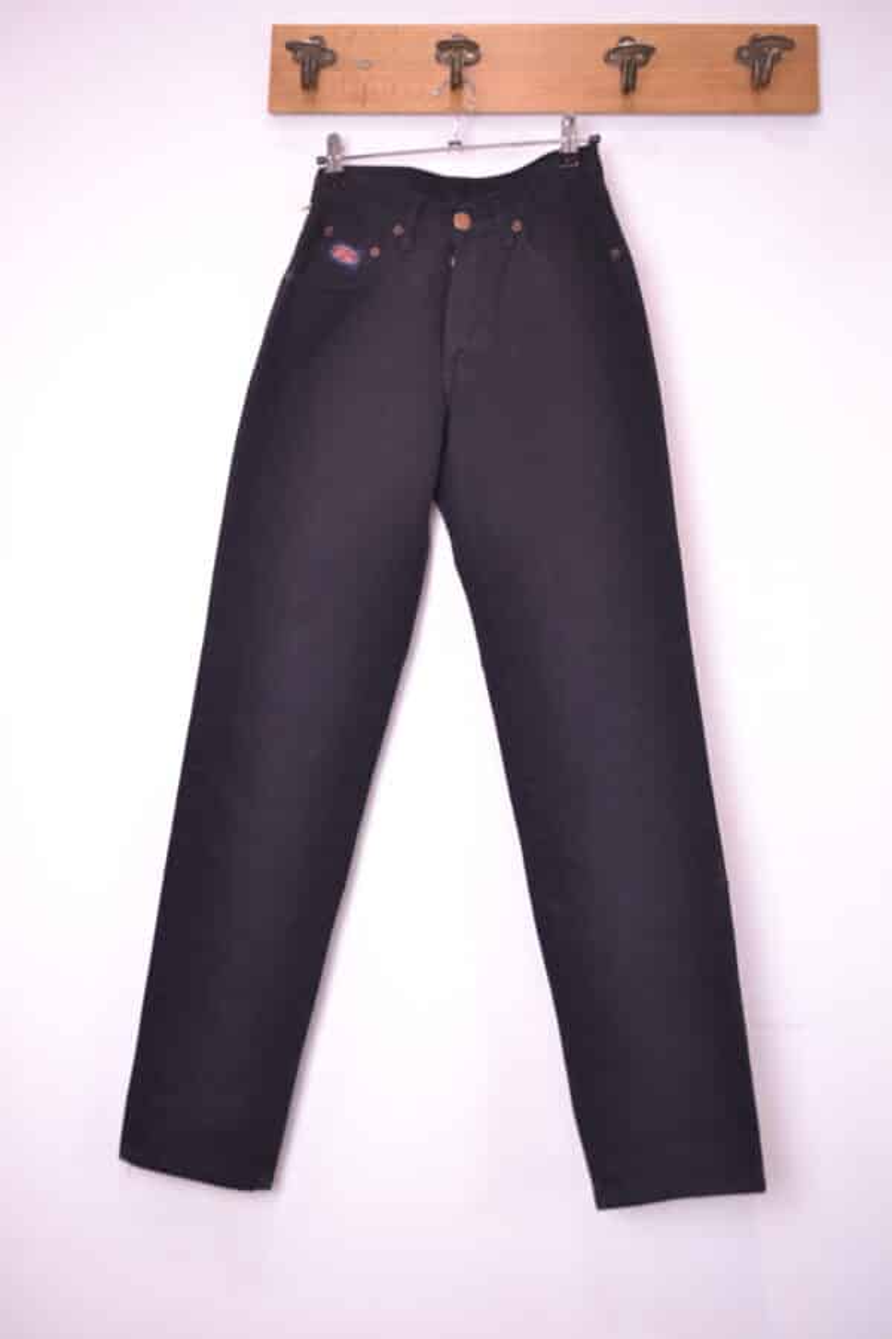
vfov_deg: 61.9
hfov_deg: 43.6
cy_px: 670
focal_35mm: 30
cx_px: 446
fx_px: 1115
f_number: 3.8
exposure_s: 1/15
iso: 200
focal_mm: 20
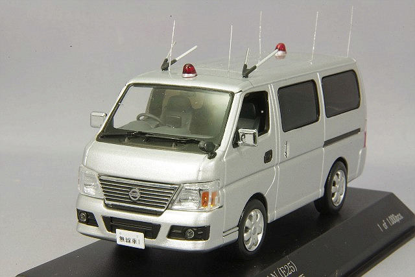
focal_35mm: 112
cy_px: 138
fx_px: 1291
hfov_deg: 18.3
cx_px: 208
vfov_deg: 12.2
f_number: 32
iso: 400
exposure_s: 1/1.25
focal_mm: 75
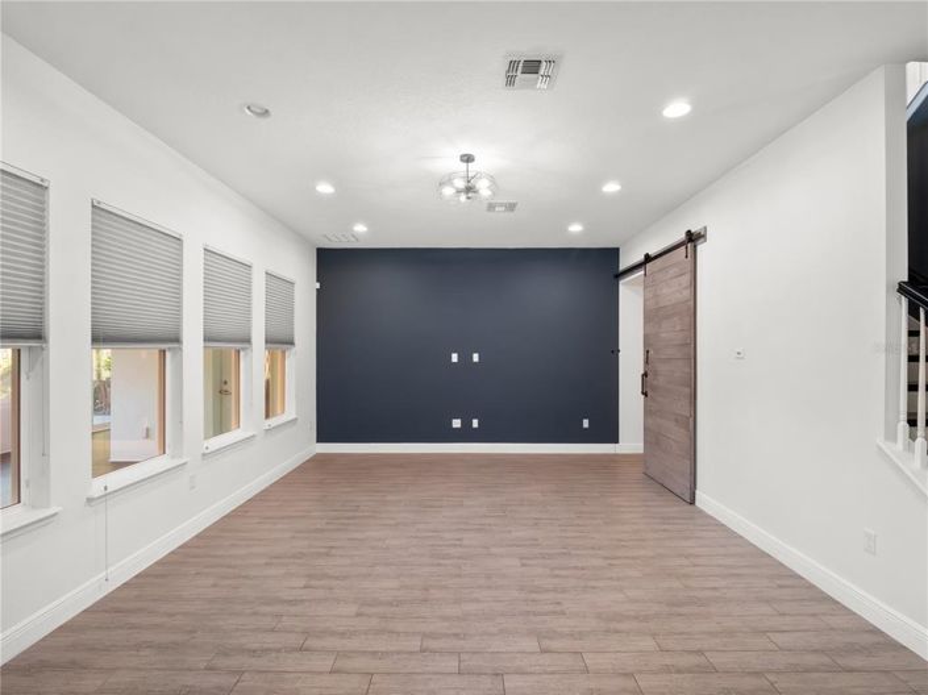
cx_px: 464
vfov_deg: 78.1
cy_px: 348
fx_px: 429
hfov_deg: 94.5
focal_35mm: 16
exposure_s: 1/20
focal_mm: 8
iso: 3200
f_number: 8
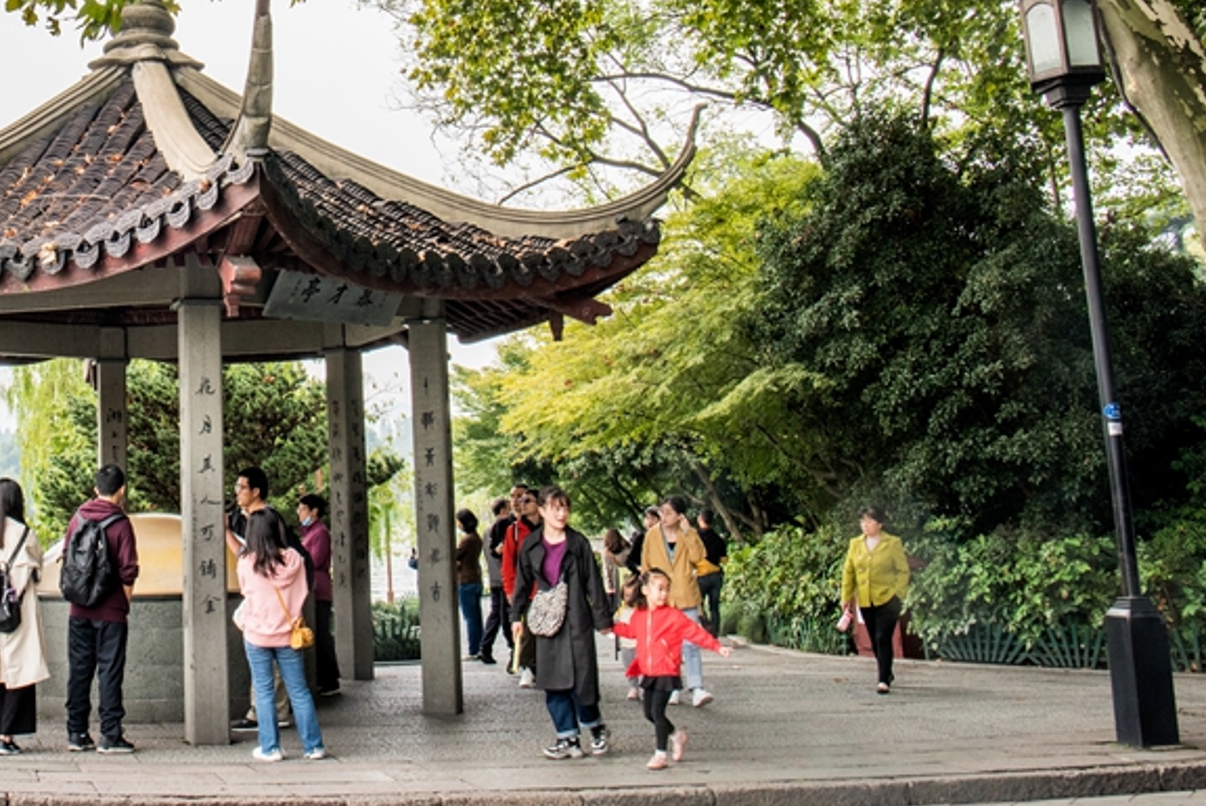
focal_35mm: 45
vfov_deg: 29.3
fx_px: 1509
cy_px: 166
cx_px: 163
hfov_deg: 40.8
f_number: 14
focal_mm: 24
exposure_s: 1/100
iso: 400
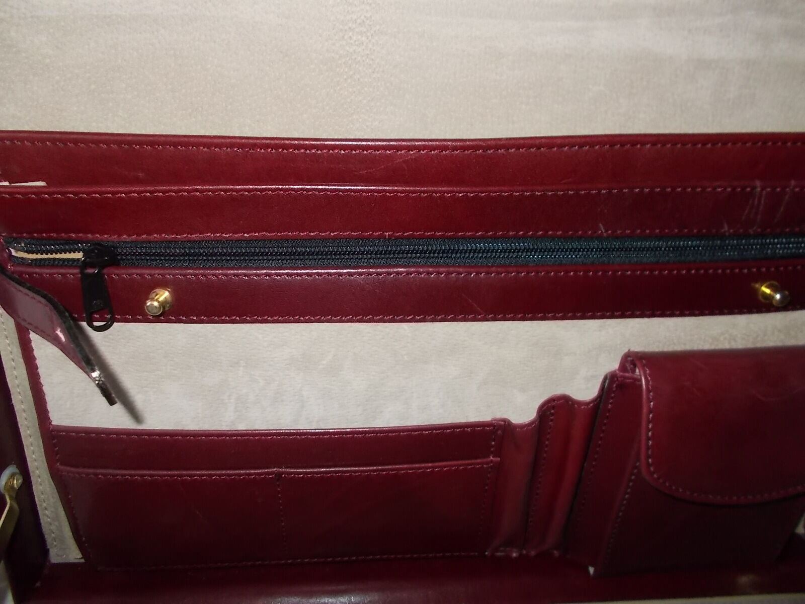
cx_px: 402
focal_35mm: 26
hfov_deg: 67.3
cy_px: 302
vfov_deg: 53.1
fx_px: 605
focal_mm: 4.6
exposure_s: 1/25
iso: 200
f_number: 3.2
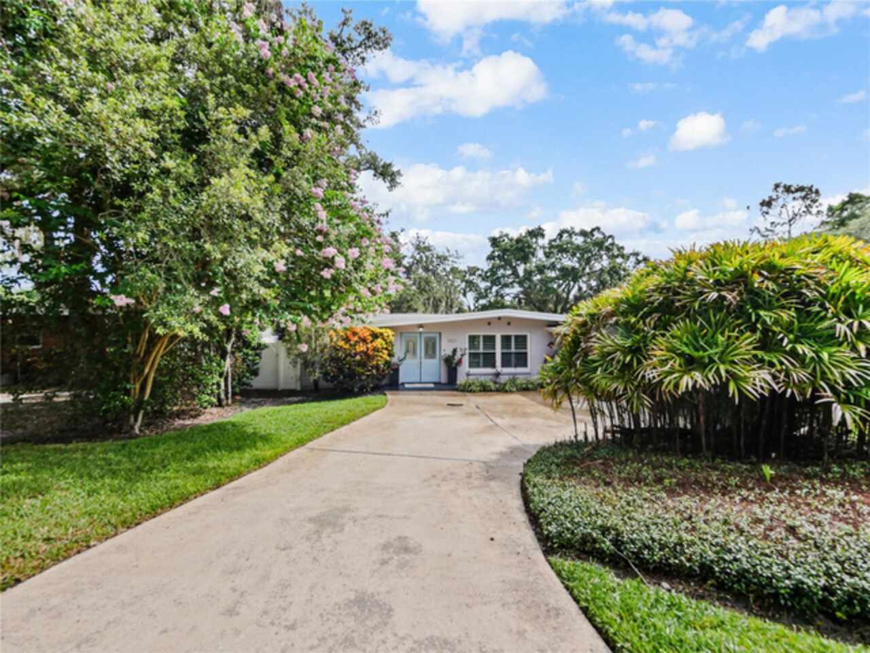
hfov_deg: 102.1
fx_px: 352
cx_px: 435
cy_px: 326
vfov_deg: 85.7
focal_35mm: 14
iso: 200
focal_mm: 7
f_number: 7.1
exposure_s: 1/400
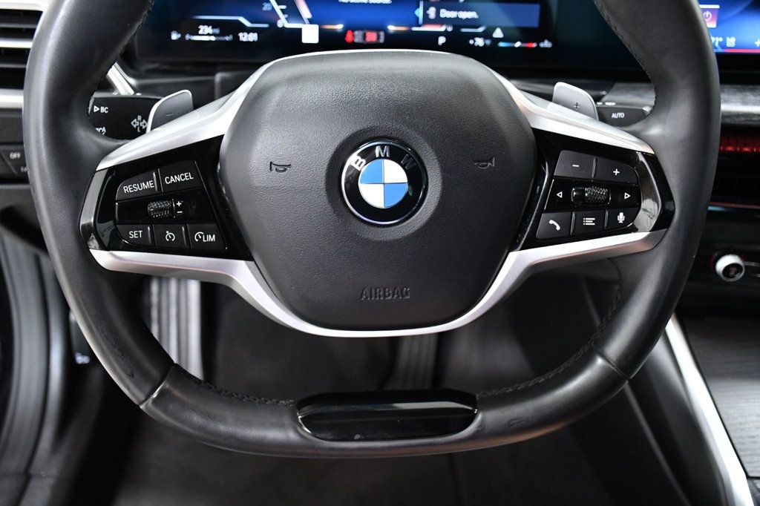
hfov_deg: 49.6
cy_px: 253
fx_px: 823
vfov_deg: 34.2
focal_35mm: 39
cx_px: 380
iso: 2500
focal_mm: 26
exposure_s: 1/80
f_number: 4.5
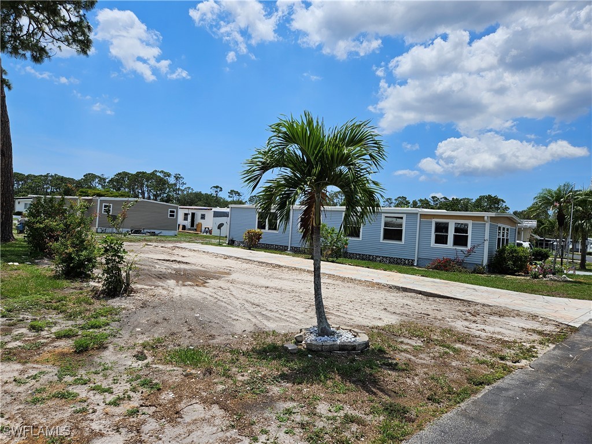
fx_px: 393
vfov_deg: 58.9
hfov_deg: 73.9
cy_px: 222
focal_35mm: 23
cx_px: 296
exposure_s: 1/4199
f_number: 1.8
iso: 25
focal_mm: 5.4
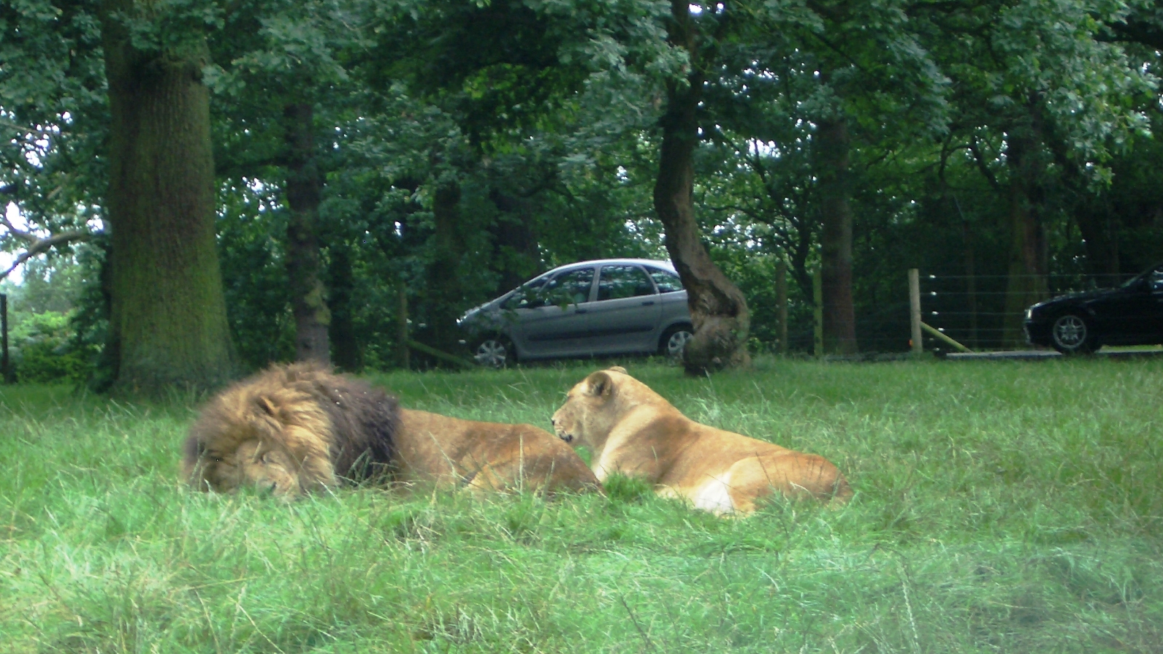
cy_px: 430
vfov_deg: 10.5
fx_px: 3546
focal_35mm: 115
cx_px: 584
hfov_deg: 18.6
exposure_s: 1/50
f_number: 4.8
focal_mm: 17.4
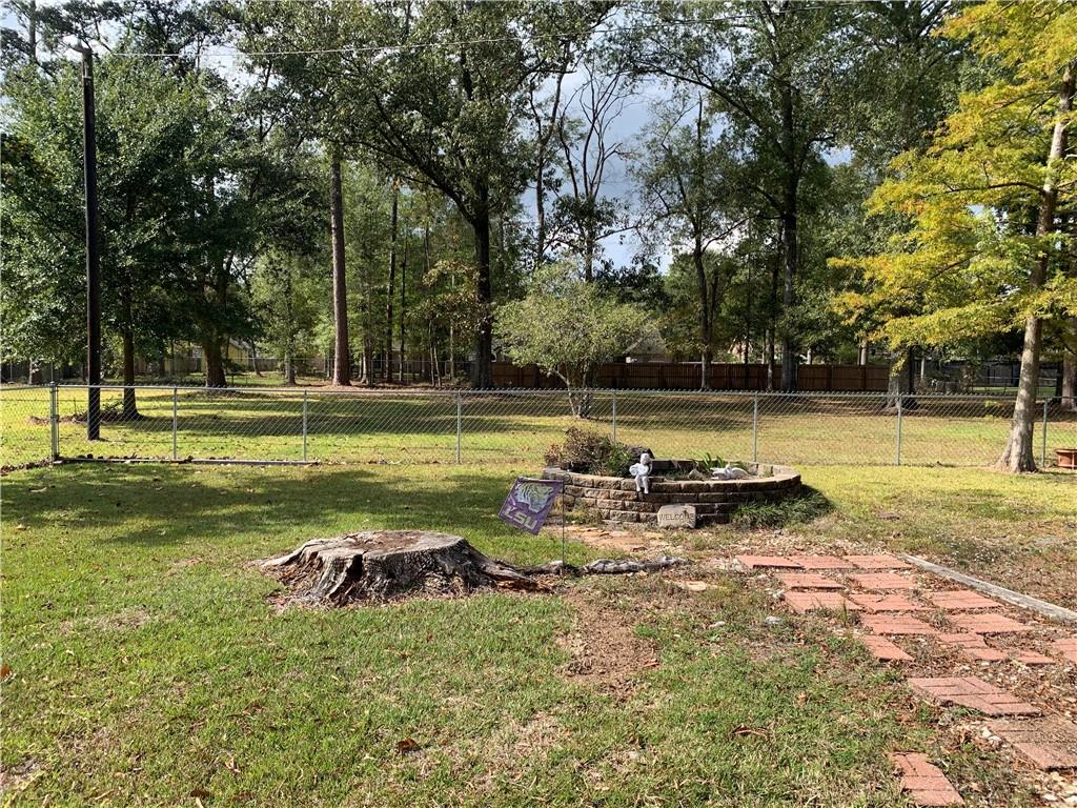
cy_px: 404
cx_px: 538
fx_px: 809
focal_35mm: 26
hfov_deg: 67.3
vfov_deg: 53.1
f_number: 1.8
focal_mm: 4.25
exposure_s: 1/771
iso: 25
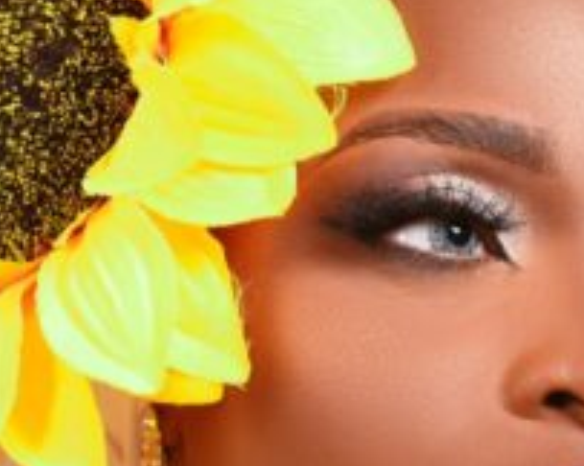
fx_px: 3194
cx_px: 365
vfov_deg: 8.3
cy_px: 385
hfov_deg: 10.4
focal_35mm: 185
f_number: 3.2
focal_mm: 50
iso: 100
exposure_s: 1/160
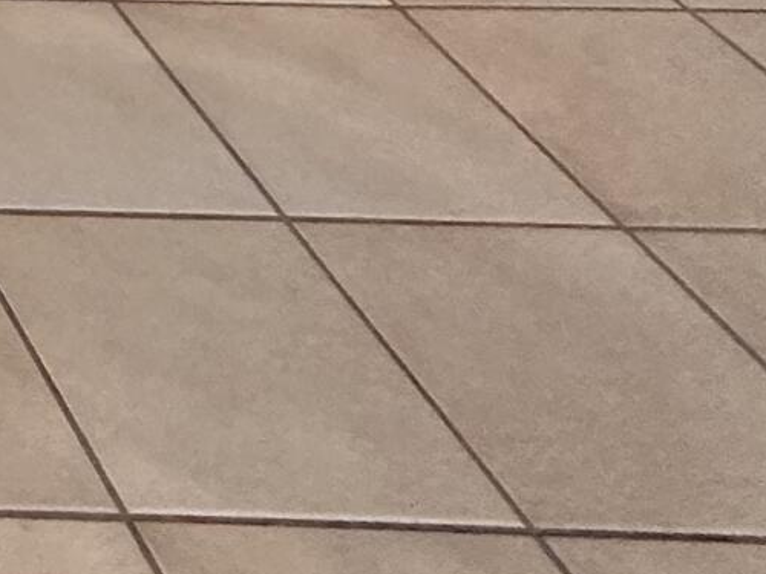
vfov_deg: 12.2
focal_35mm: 84
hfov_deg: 15.5
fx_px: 1859
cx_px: -967
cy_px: -963
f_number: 2.2
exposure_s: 1/120
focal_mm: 2.22
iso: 320
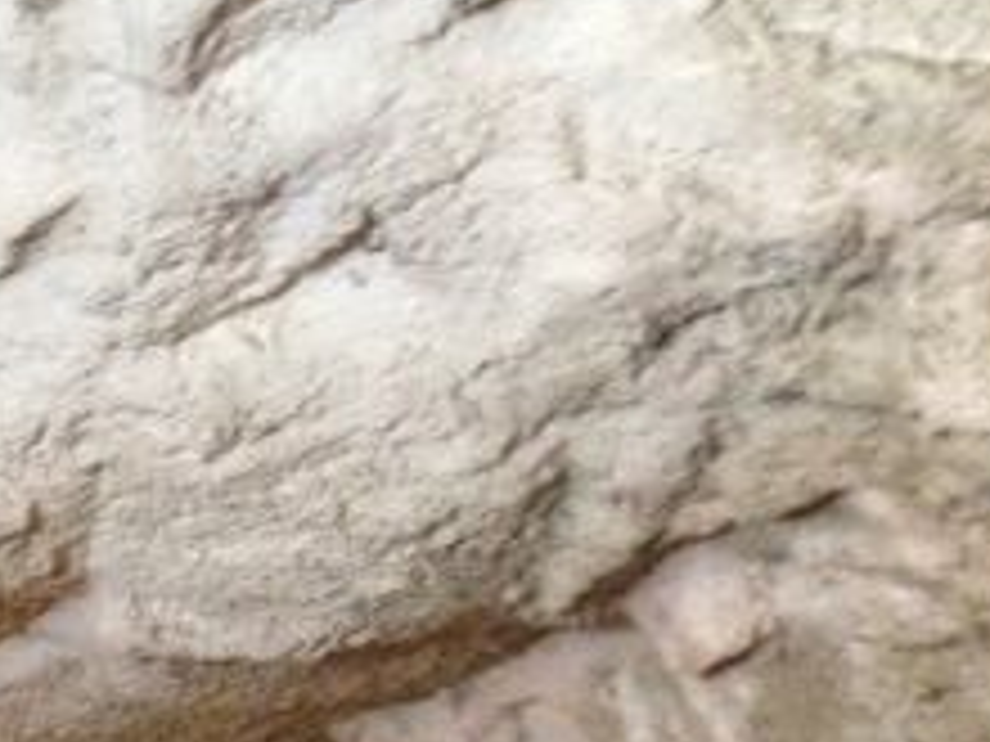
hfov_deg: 17.1
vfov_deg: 13.3
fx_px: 3003
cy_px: 1113
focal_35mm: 105
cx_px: -464
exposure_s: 1/15
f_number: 2.4
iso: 400
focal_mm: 4.12
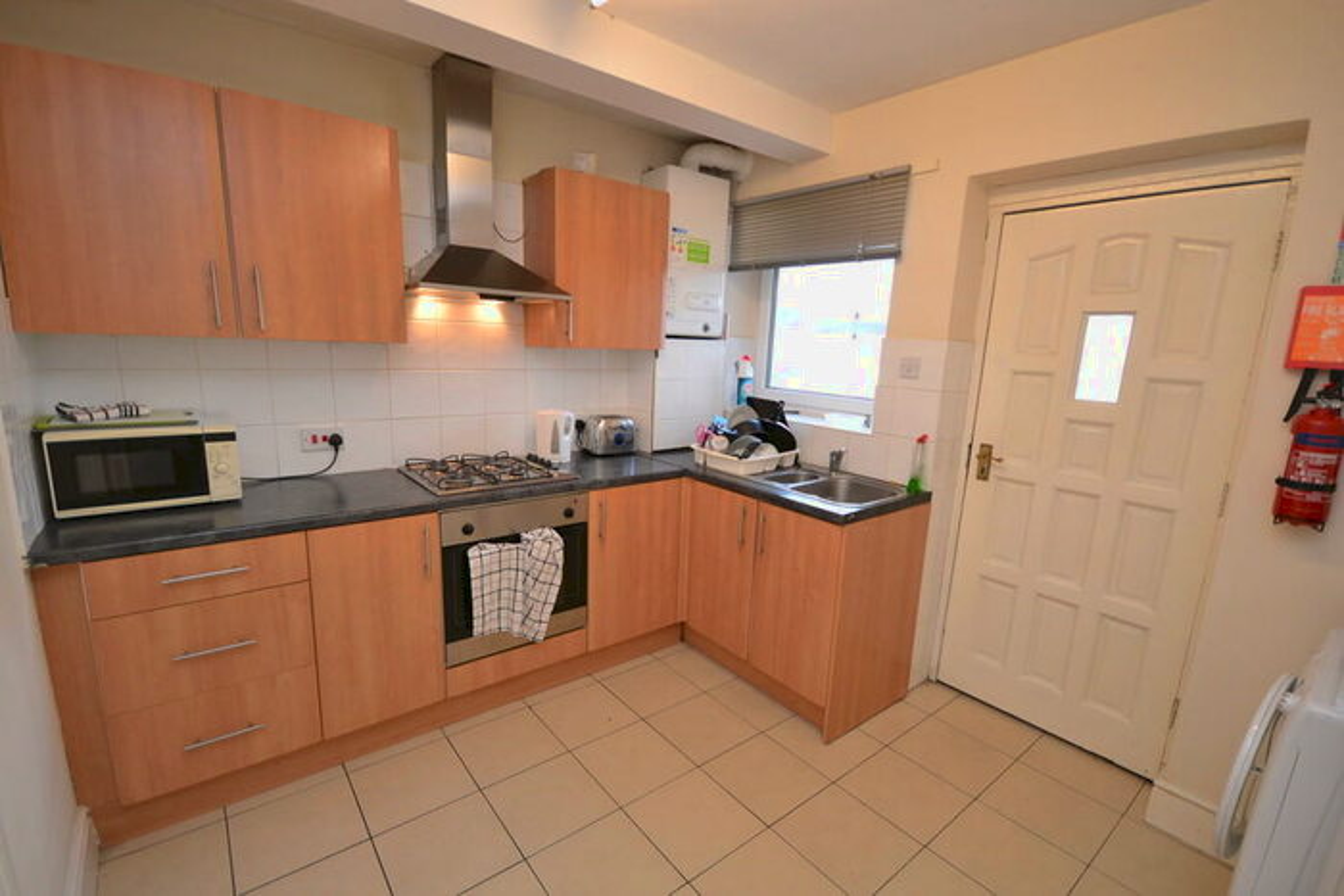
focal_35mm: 15
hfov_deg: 100.4
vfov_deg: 77.4
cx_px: 672
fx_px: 560
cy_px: 448
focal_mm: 10
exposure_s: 1/60
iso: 640
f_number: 4
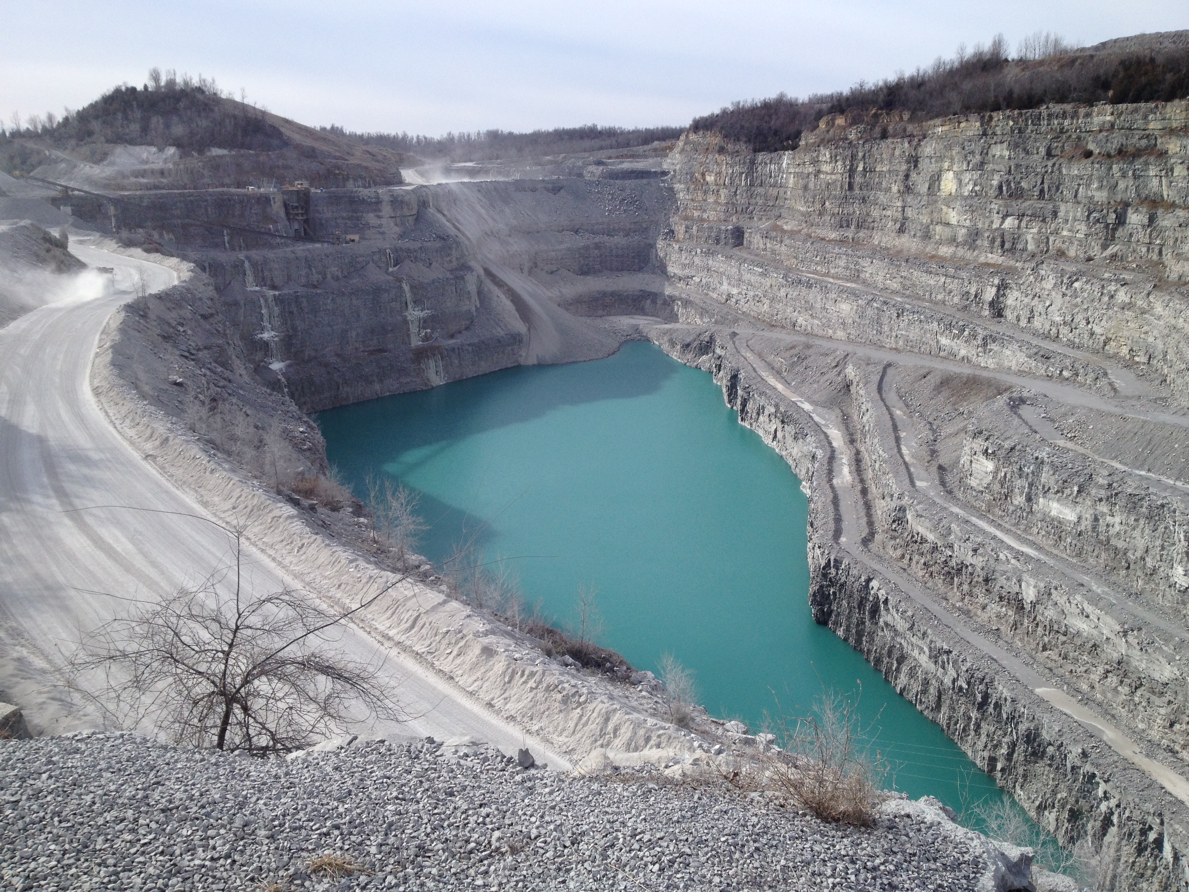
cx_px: 594
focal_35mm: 35
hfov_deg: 52.6
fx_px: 1202
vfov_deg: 40.7
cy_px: 446
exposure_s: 1/2208
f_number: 2.4
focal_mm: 4.28
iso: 50
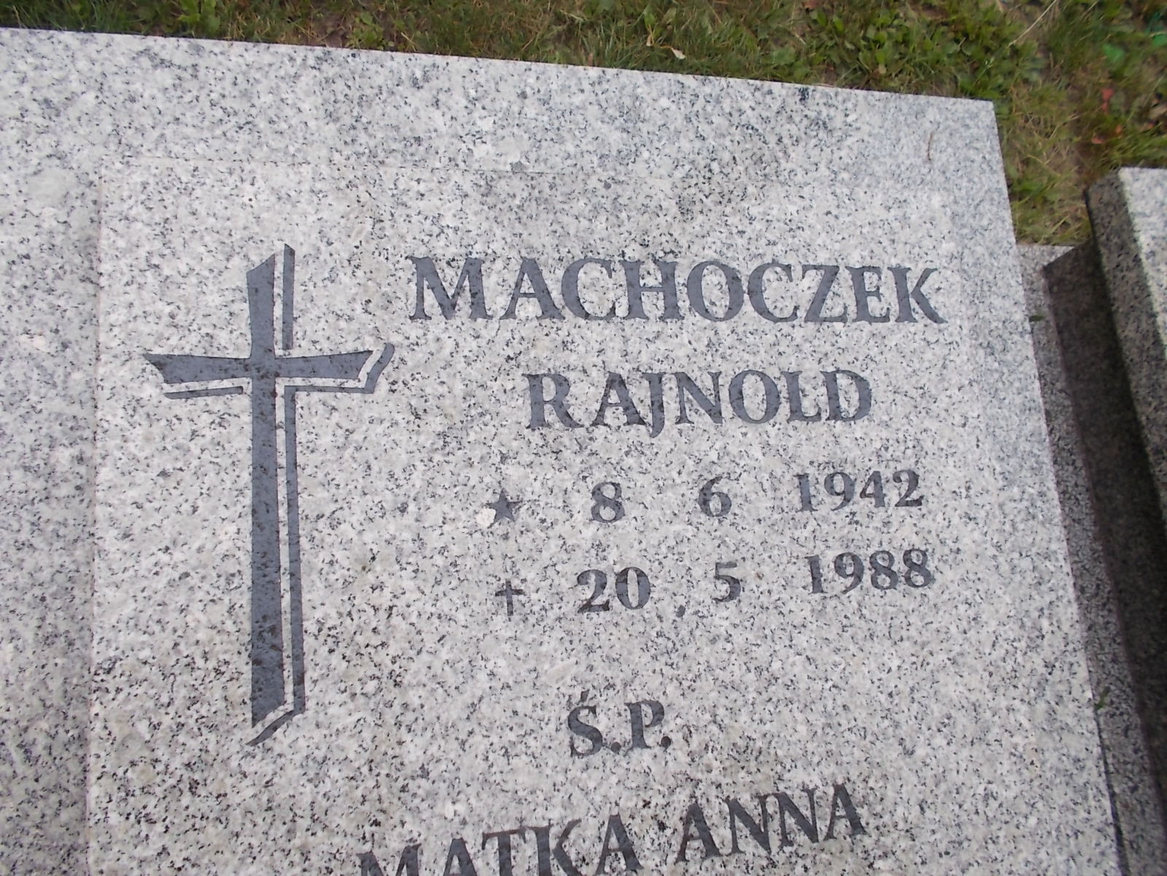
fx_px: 877
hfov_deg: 67.3
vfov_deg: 53.1
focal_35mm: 26
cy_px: 438
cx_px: 584
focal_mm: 4.6
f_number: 3.2
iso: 80
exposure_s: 1/400
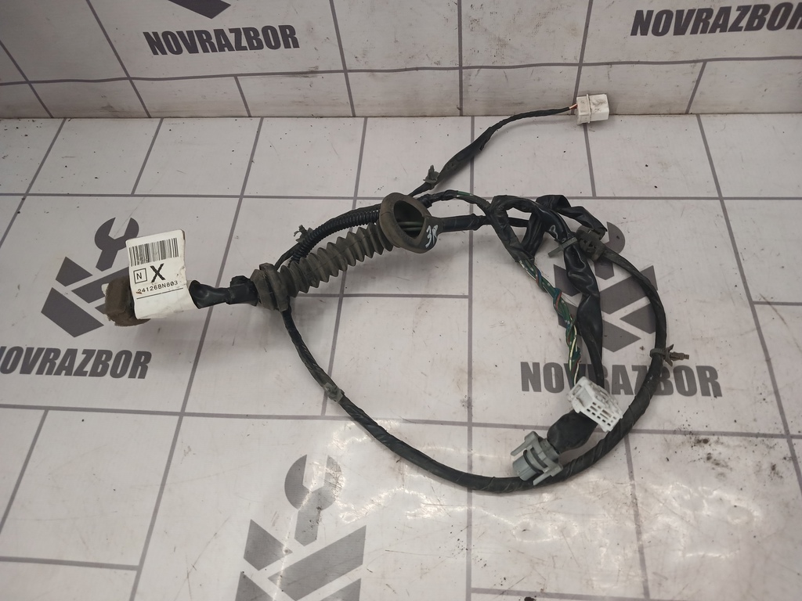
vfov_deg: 51.4
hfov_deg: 65.3
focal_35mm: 27
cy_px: 300
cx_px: 401
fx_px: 626
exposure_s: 1/50
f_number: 1.8
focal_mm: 4
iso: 80
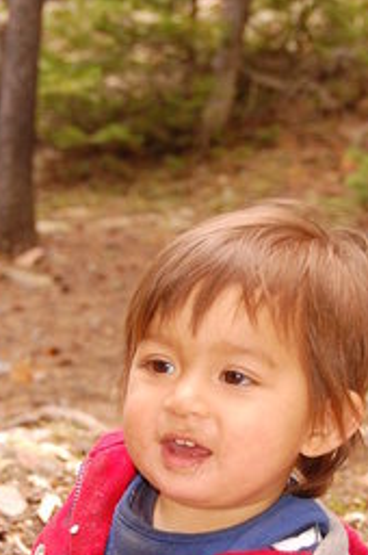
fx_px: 2306
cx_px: 203
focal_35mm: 150
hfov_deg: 9.1
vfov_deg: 13.7
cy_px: 412
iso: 400
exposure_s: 1/160
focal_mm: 40
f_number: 5
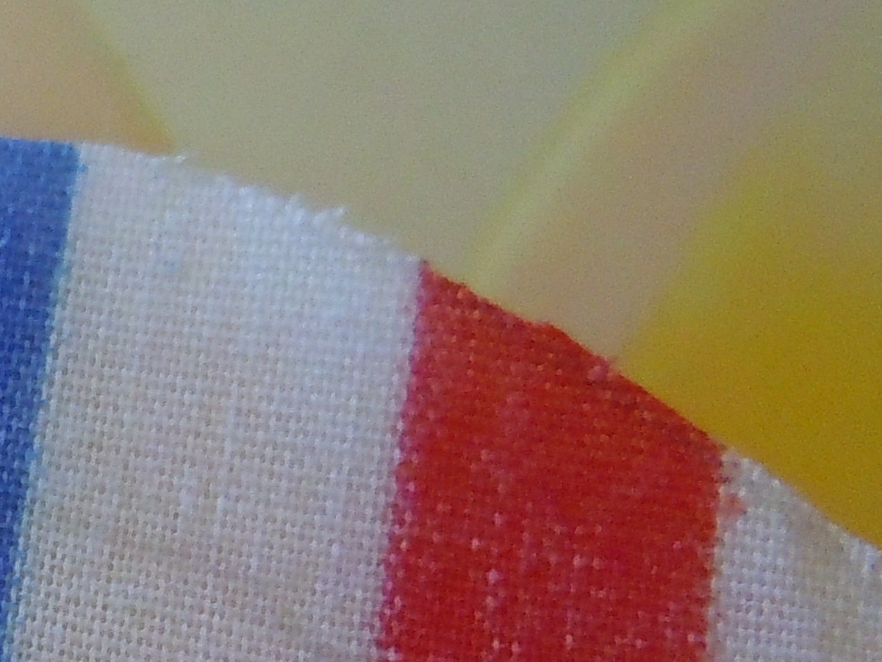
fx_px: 2752
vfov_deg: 13.5
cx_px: -490
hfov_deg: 16.4
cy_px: 691
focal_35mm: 108
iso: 800
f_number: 3.5
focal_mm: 5.4
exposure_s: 1/40
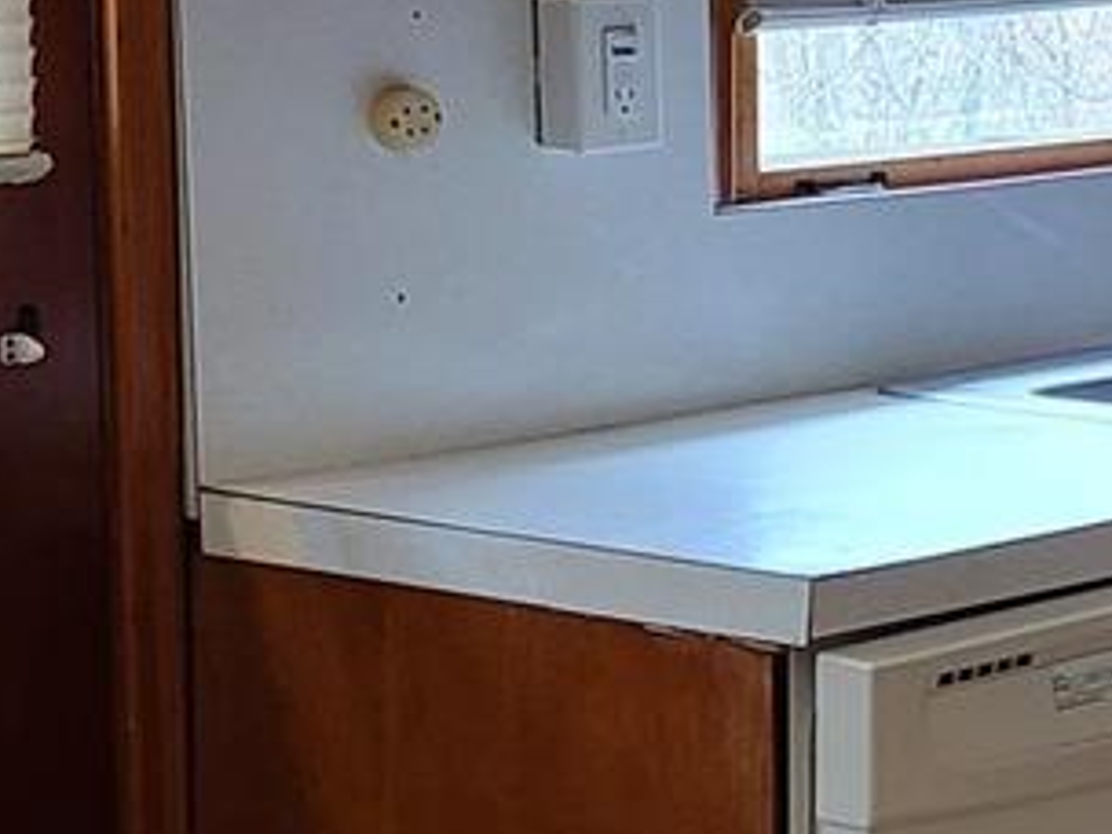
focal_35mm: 137
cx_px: 2195
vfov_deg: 10.8
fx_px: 4401
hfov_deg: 12.7
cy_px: 245
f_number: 1.8
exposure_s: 1/59
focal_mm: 5.4
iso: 125
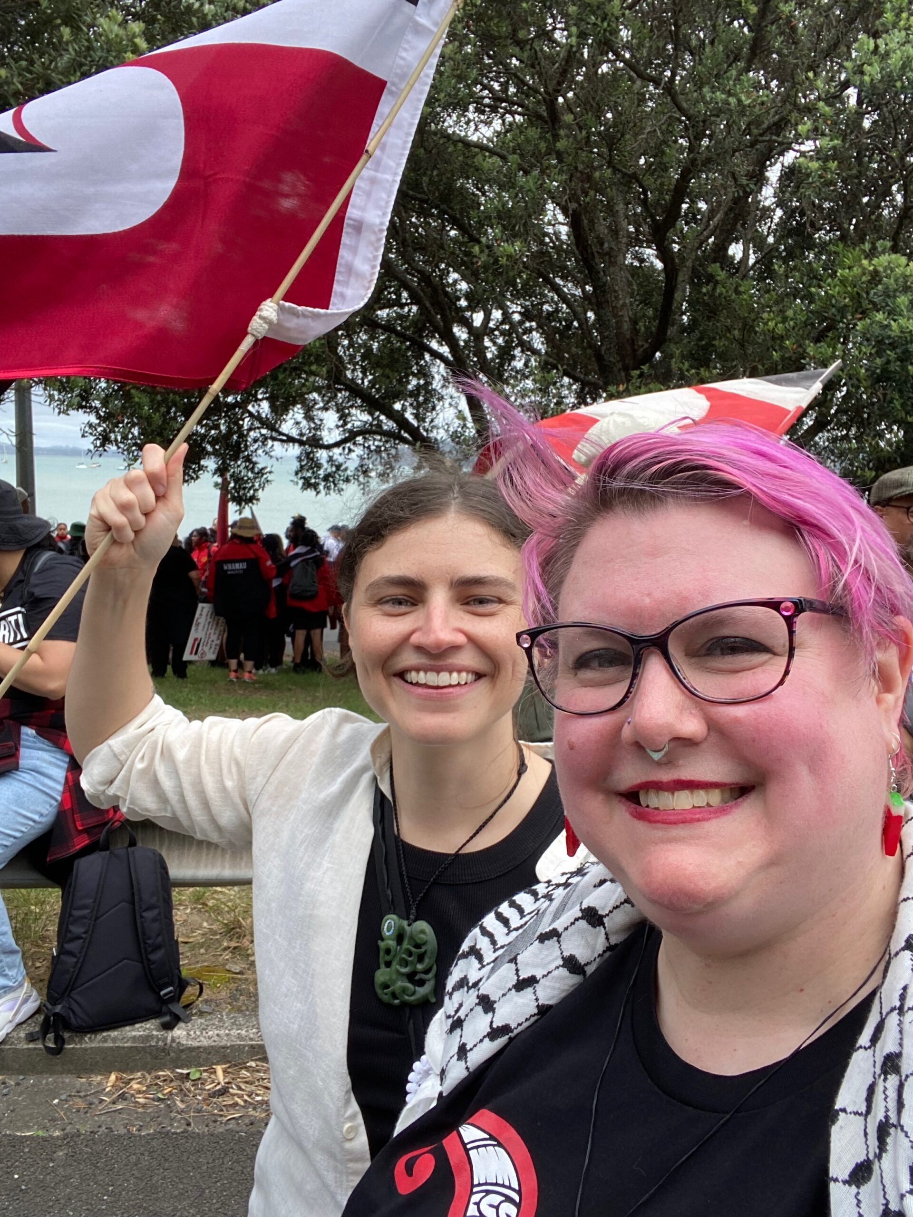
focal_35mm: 30
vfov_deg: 60.0
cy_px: 608
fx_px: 1055
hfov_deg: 46.8
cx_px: 456
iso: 25
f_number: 2.2
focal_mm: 2.71
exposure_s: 1/450
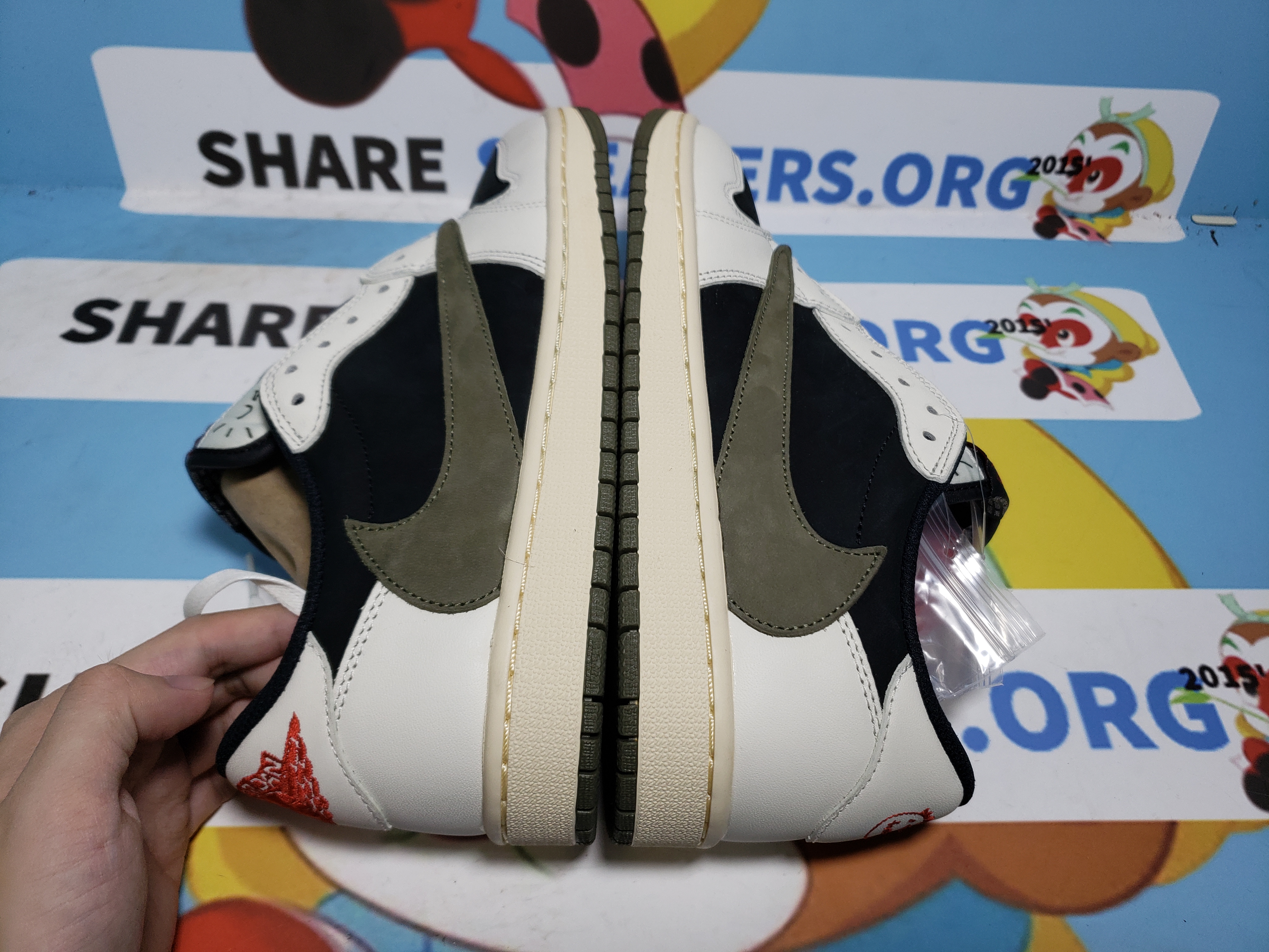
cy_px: 476
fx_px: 953
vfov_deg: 53.1
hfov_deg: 67.3
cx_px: 634
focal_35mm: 26
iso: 50
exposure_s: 1/680
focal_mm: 4.3
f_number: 1.5
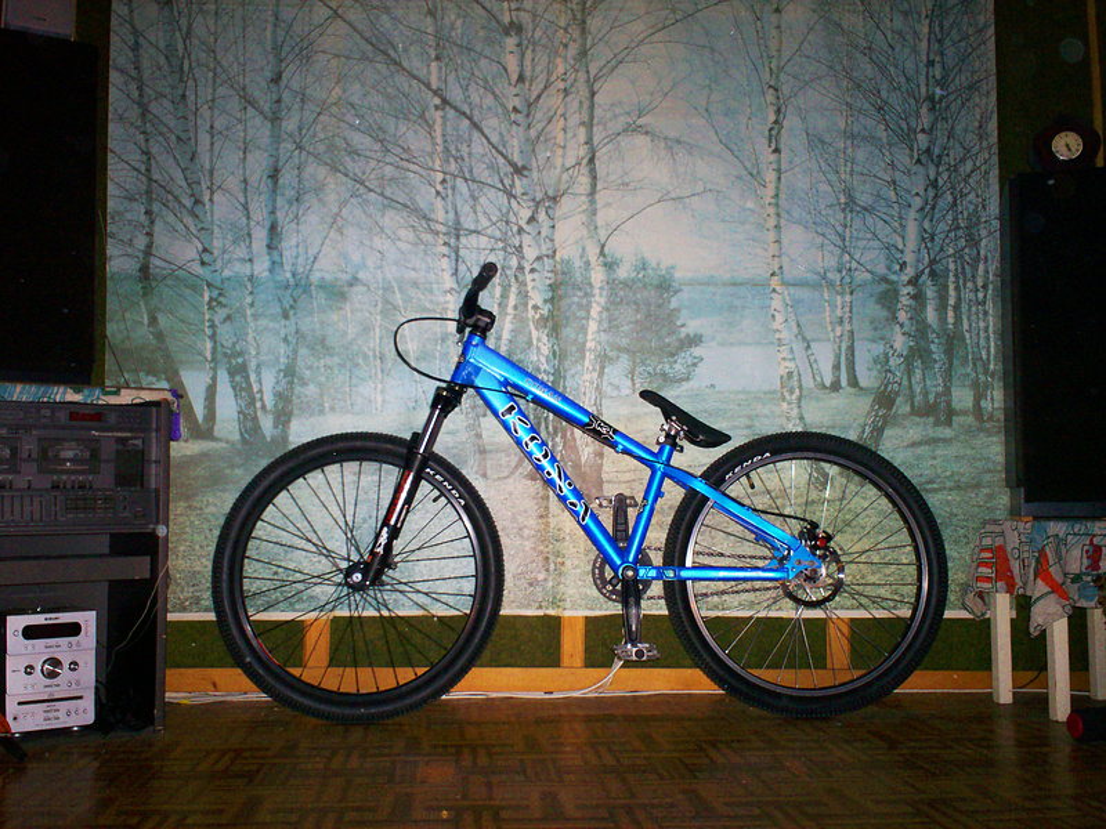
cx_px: 553
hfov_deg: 51.4
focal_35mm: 36
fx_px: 1150
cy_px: 414
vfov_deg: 39.7
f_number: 4.5
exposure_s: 1/60
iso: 140
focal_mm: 6
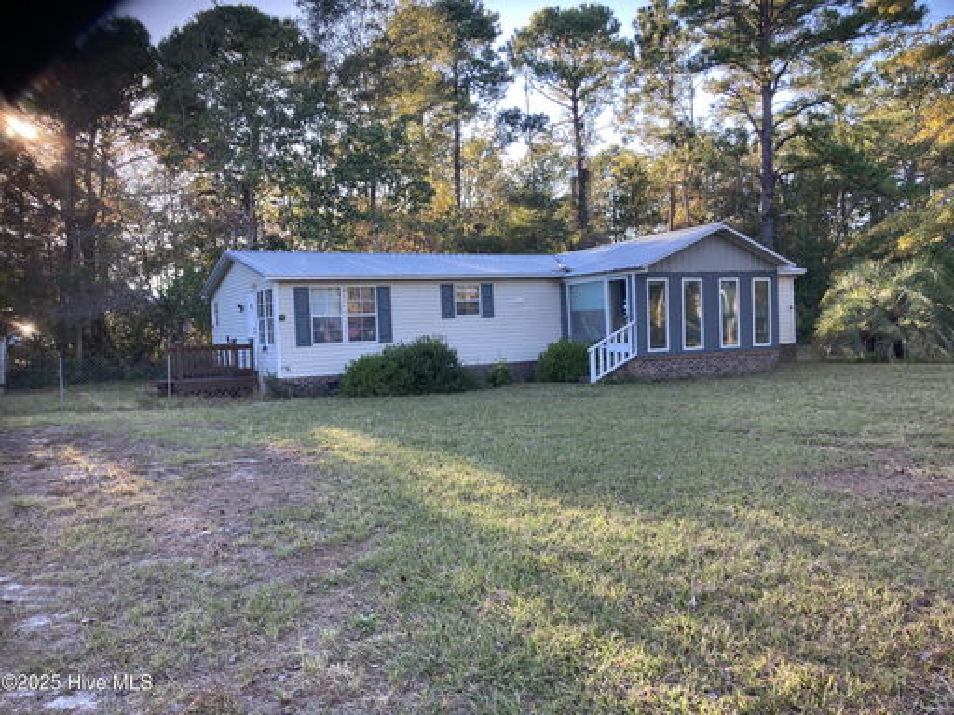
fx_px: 772
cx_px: 477
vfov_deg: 49.7
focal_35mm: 28
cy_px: 358
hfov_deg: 63.4
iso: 32
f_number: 1.8
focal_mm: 3.99
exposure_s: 1/121
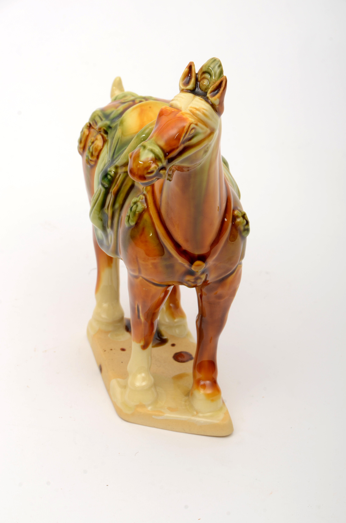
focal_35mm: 255
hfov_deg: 5.4
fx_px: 3693
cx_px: 173
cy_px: 262
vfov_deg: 8.1
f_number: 16
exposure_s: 1/200
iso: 100
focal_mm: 170
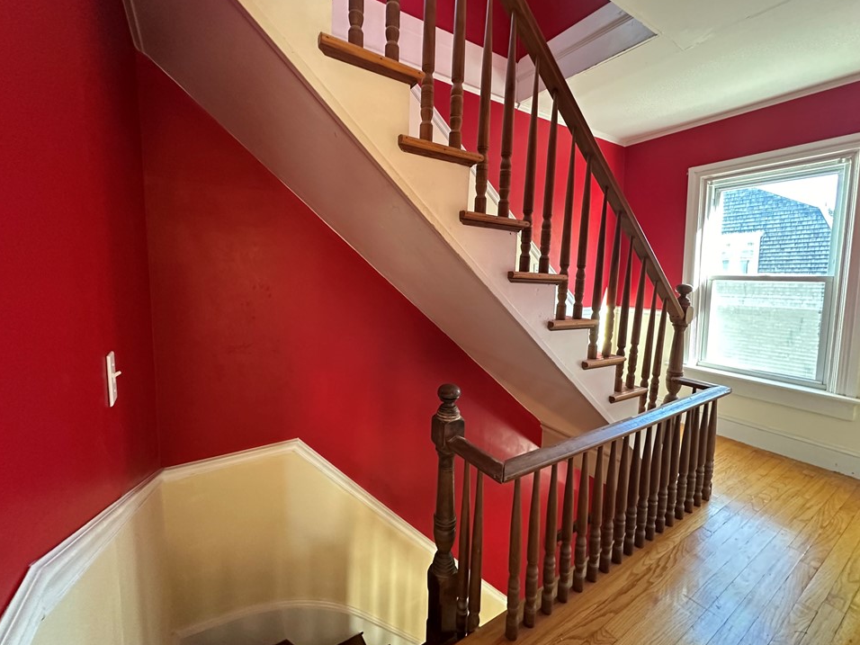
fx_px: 373
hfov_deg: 98.2
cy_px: 307
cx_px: 435
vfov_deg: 81.7
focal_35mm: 15
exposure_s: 1/60
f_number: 2.2
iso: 500
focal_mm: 2.22
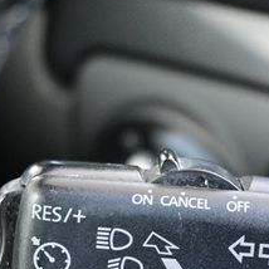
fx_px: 1204
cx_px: 248
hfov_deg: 12.6
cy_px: 229
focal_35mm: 137
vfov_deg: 12.7
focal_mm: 36
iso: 2800
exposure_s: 1/60
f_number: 5.3
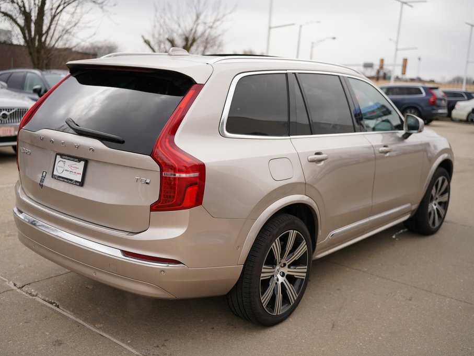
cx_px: 226
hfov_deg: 49.0
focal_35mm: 38
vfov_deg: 37.7
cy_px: 178
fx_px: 520
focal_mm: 35
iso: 100
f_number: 2.2
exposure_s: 1/2000
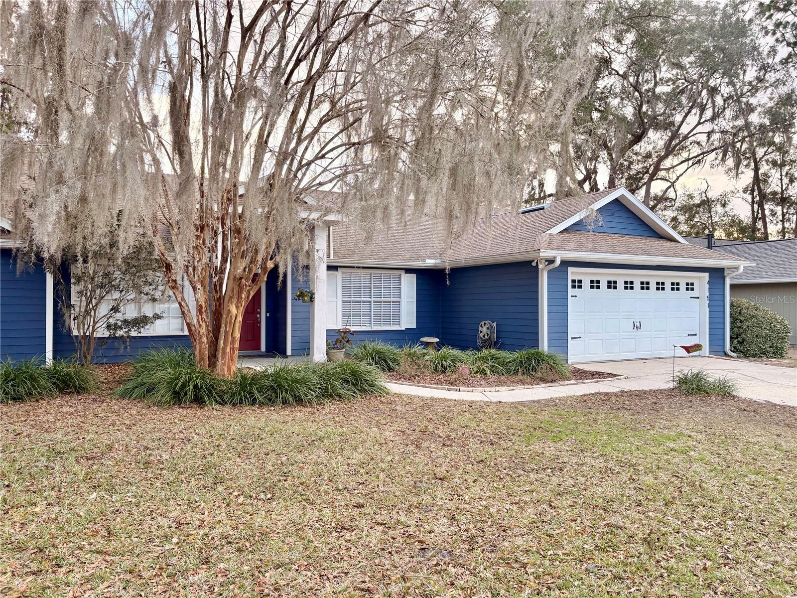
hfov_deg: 67.3
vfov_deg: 53.1
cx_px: 398
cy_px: 299
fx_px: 599
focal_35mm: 26
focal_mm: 5.96
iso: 64
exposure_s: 1/284
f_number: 1.6
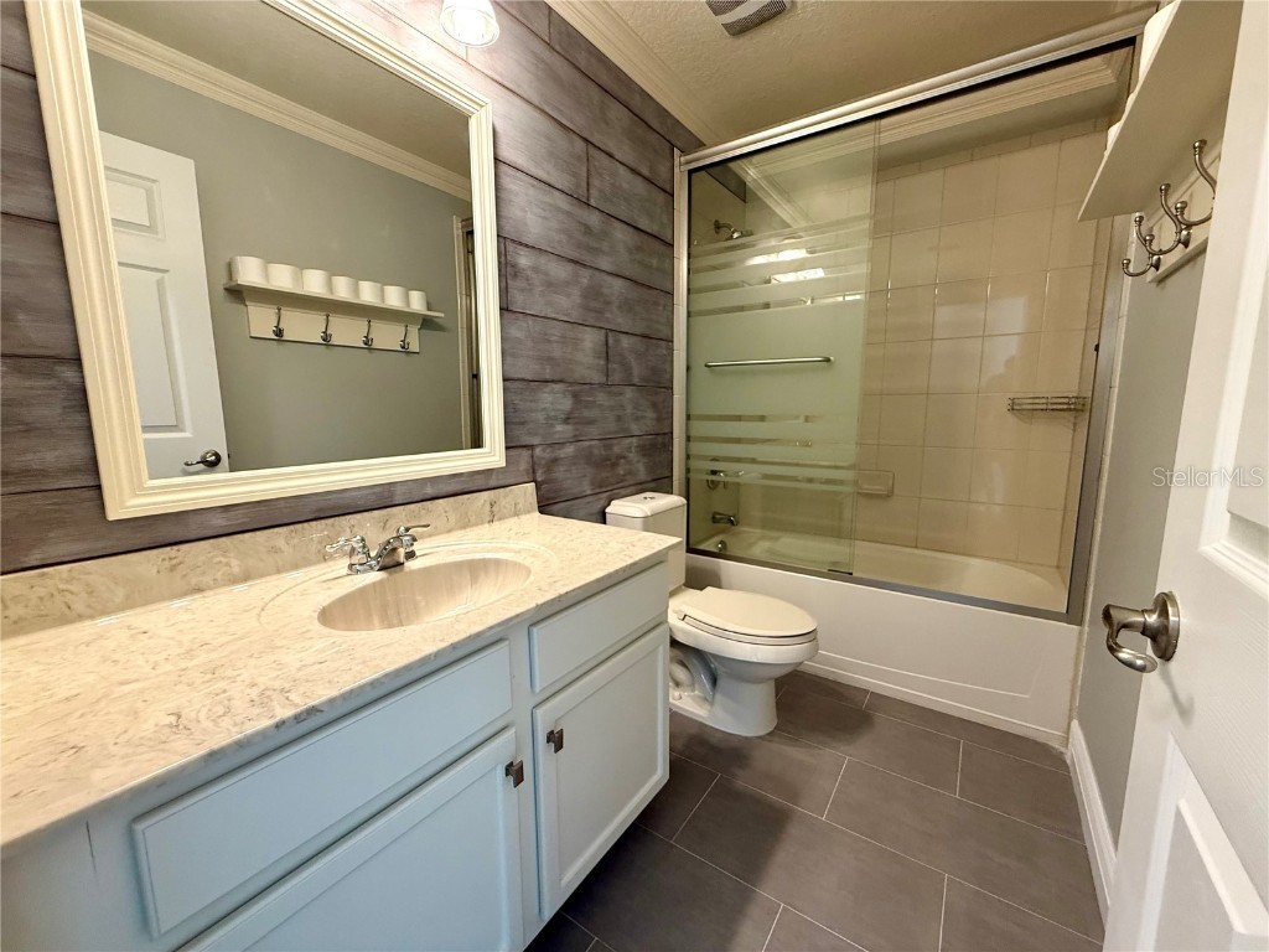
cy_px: 476
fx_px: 513
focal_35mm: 14
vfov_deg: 85.7
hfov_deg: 102.1
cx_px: 634
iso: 200
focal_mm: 2.22
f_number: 2.2
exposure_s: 1/60
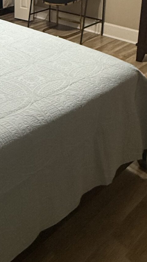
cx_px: -23
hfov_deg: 23.9
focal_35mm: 46
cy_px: 7
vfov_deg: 39.9
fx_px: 319
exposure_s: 1/60
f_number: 2.2
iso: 400
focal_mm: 2.22
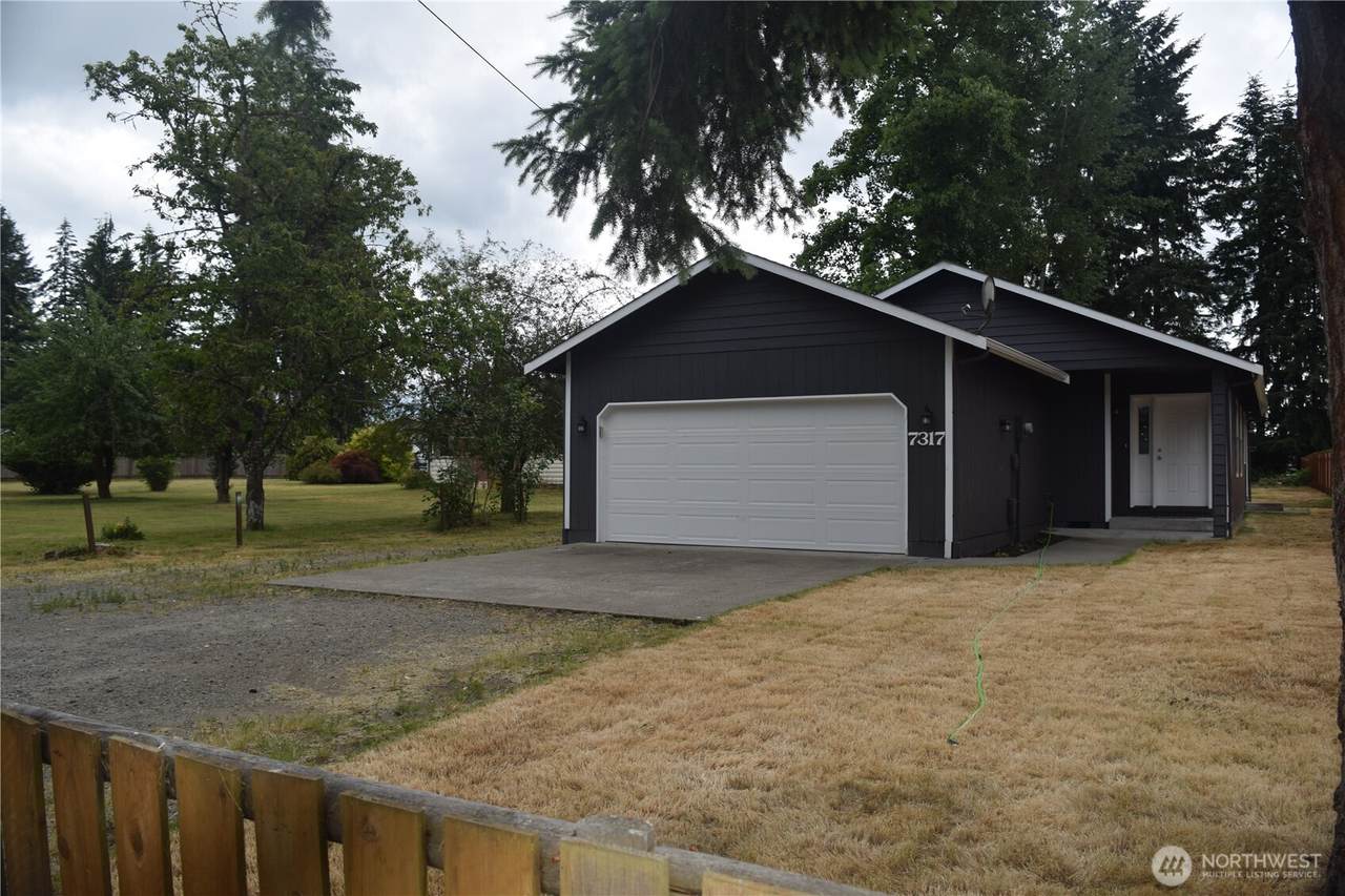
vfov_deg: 47.9
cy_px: 448
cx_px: 672
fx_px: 1009
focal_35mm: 27
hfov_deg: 67.4
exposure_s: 1/125
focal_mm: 18
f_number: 5.6
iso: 110
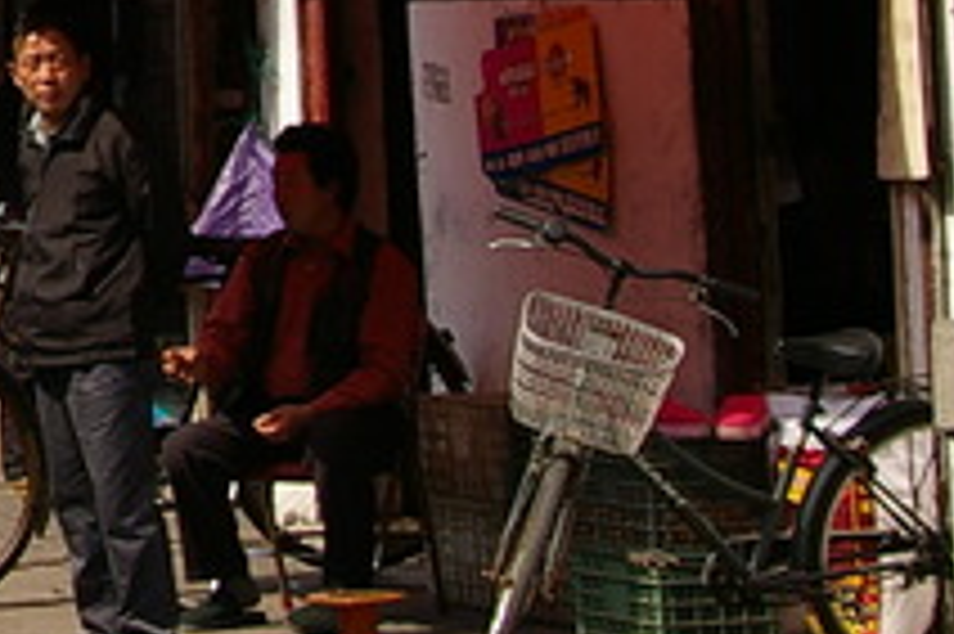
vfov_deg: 6.1
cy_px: -686
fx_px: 5808
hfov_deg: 8.6
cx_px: -1238
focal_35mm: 219
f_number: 8
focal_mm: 31
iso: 200
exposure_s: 1/250
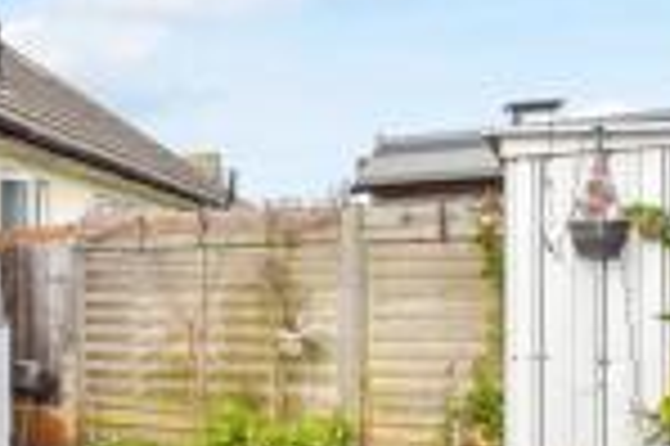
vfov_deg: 27.7
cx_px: -139
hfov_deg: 33.3
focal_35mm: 48
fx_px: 892
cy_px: 318
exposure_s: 1/250
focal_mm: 10
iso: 500
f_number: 9
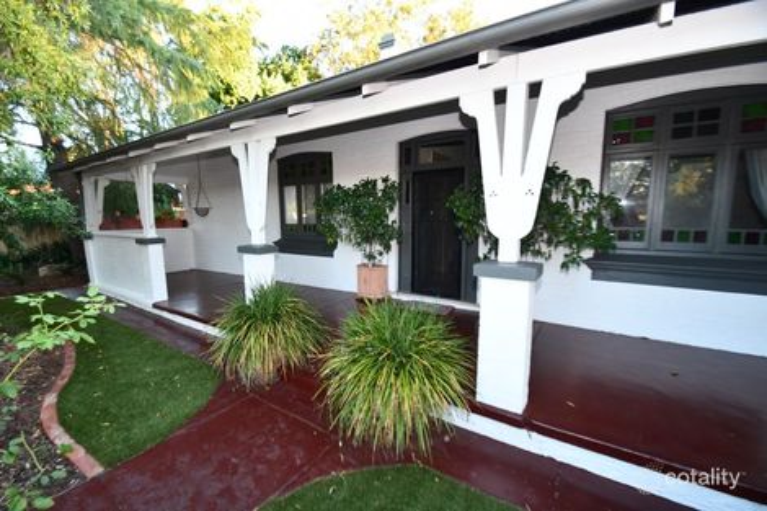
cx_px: 384
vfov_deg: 77.3
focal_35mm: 15
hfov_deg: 100.4
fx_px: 319
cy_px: 256
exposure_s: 1/60
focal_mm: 10
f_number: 4
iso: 320
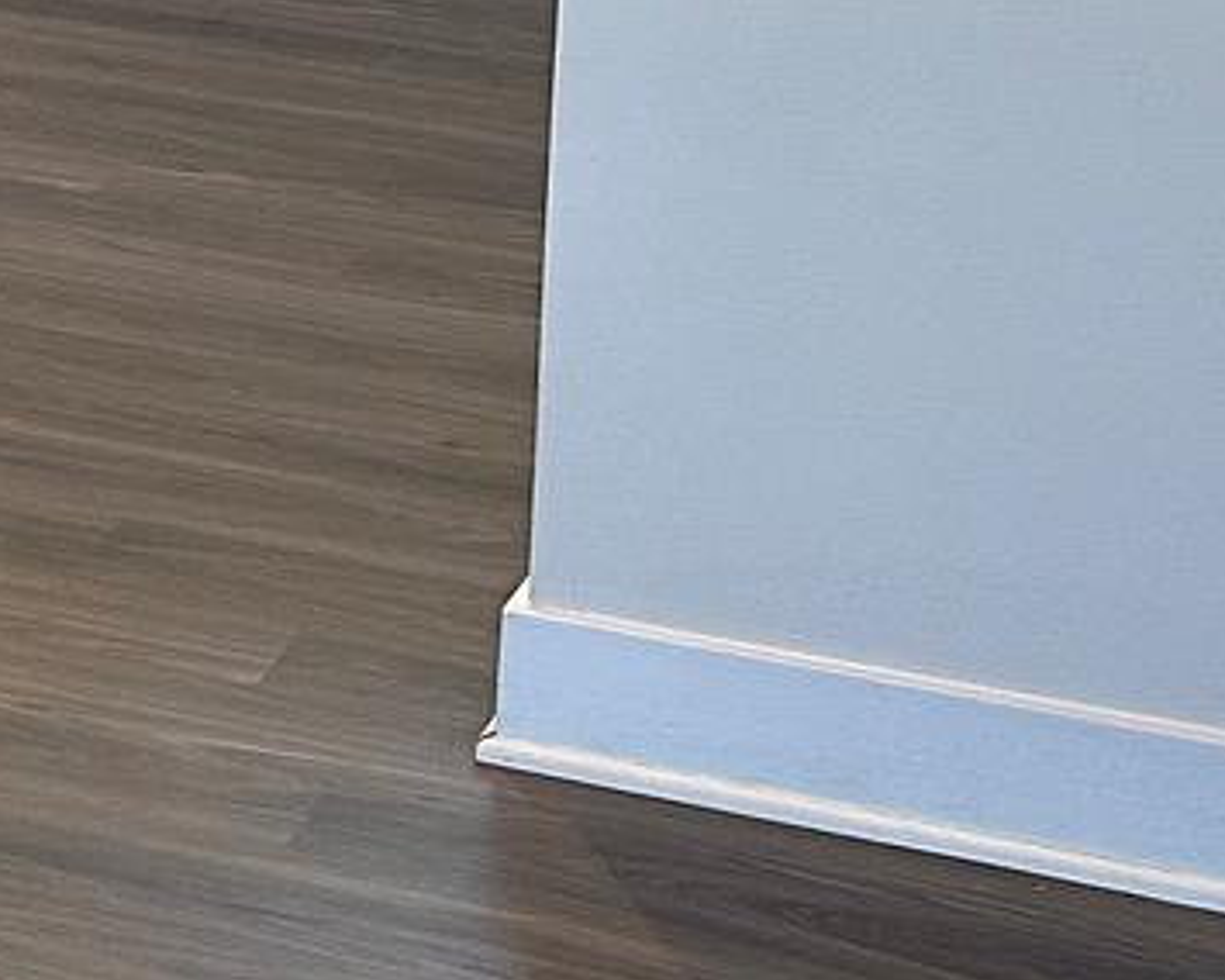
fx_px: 4894
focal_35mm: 135
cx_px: -1177
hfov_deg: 12.6
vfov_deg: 11.1
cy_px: -418
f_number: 1.78
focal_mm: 6.86
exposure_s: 1/120
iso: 200
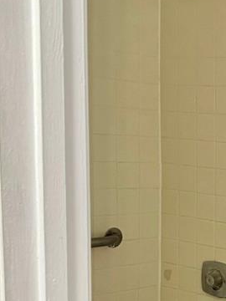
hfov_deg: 16.4
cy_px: 250
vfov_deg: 24.0
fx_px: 696
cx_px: 362
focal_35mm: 80
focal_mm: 6.76
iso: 250
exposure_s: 1/60
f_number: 1.78
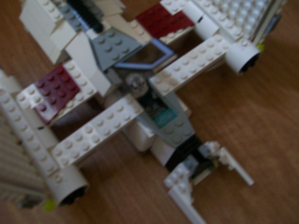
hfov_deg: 51.4
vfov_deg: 39.7
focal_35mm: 36
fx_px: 311
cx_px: 150
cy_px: 112
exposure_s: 1/8
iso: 160
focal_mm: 6
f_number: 2.7
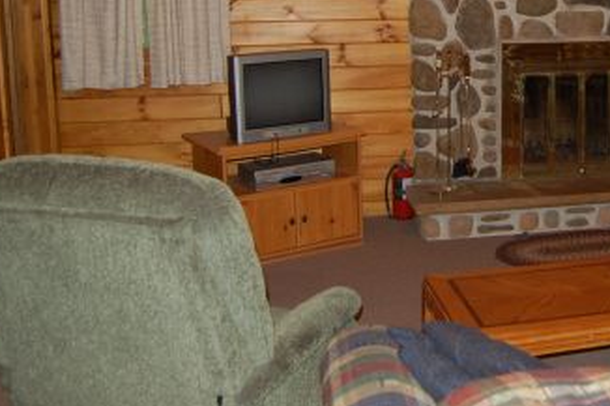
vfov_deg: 25.0
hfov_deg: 35.5
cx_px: 541
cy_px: 67
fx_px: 898
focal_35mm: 53
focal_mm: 18
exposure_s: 1/60
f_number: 3.5
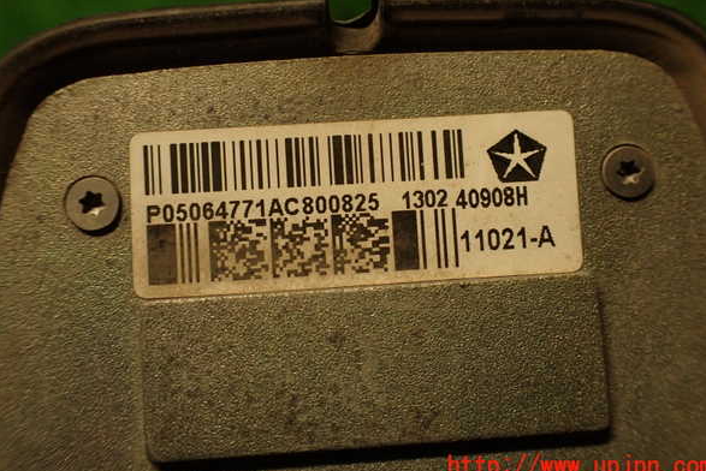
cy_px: 211
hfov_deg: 55.8
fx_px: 667
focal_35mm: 34
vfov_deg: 38.9
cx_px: 358
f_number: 2.4
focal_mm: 5.79
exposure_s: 1/40
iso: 200
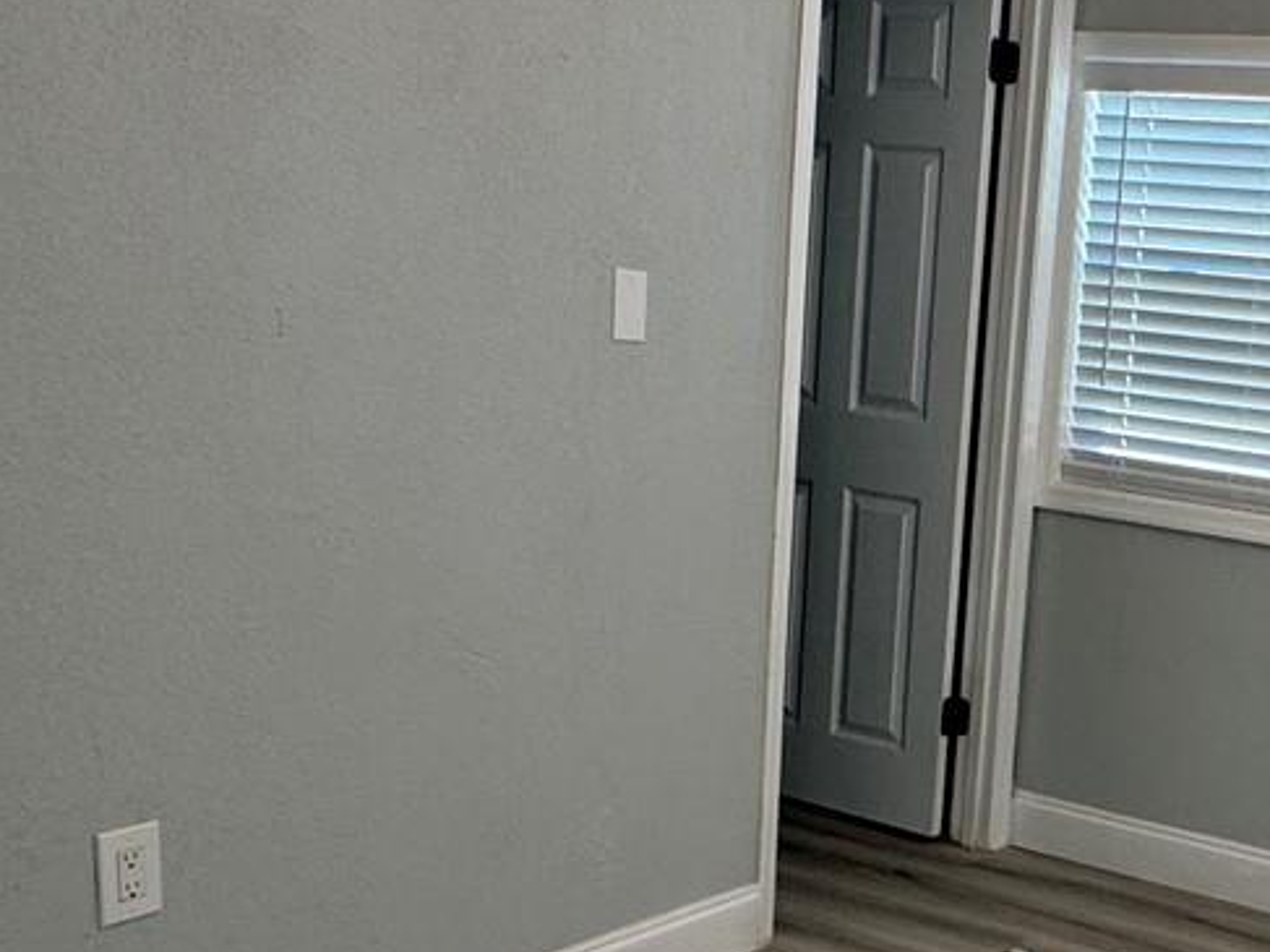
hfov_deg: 37.7
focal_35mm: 46
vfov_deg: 31.1
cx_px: 1210
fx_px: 1687
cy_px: 673
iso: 100
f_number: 2.2
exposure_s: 1/120
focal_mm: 2.22
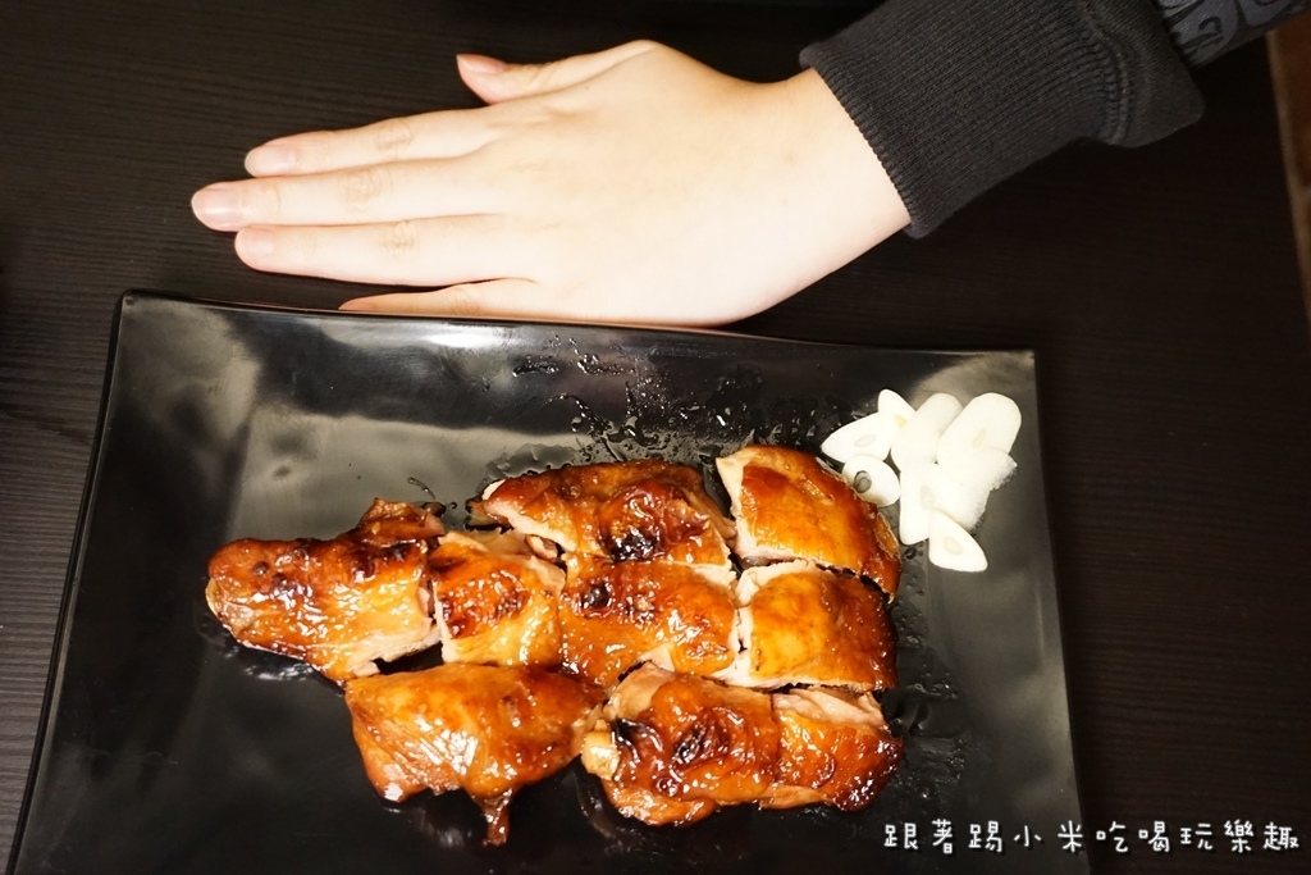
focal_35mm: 30
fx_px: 1093
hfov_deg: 61.9
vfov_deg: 43.6
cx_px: 656
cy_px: 438
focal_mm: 20
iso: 3200
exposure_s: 1/60
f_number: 4
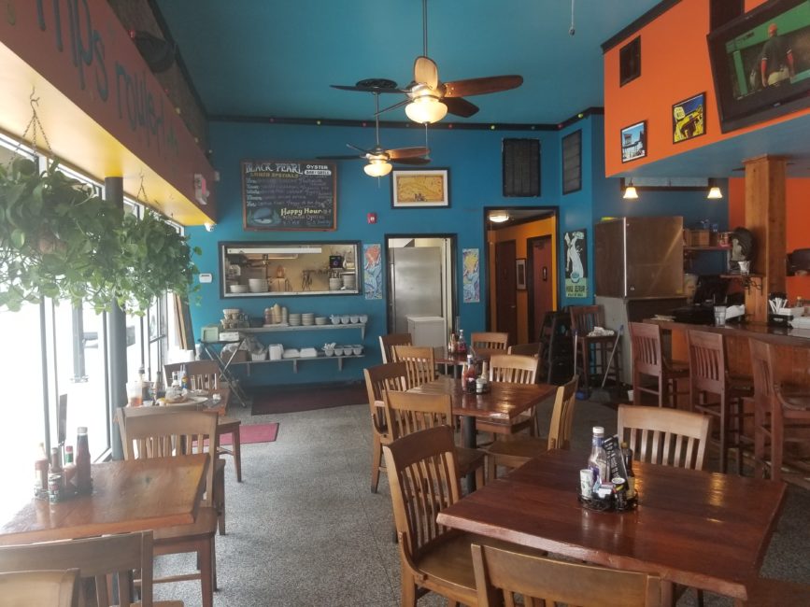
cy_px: 304
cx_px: 405
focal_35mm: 26
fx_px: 608
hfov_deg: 67.3
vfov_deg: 53.1
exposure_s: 1/60
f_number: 1.7
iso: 80
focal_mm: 4.25
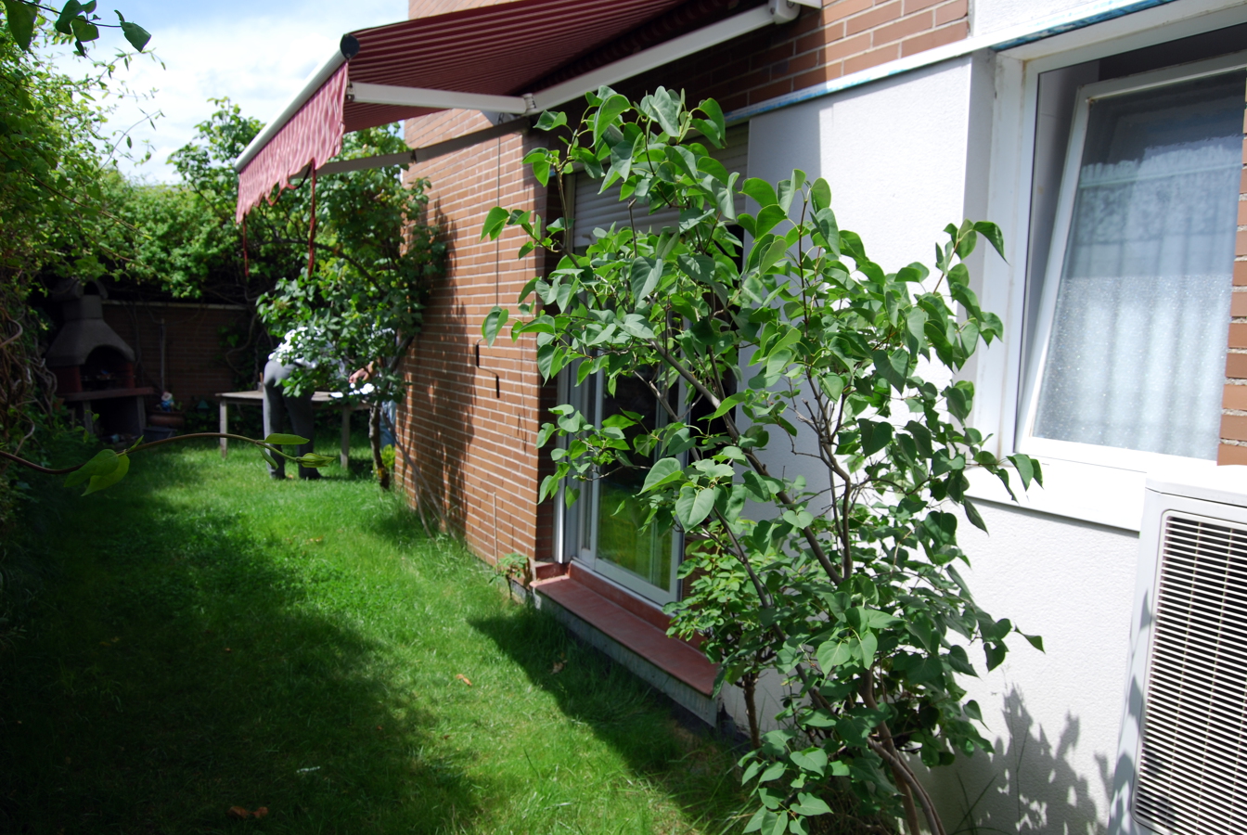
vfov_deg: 48.1
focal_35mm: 27
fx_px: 936
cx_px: 624
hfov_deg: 67.3
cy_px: 418
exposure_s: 1/200
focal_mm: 18
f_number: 7.1
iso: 100
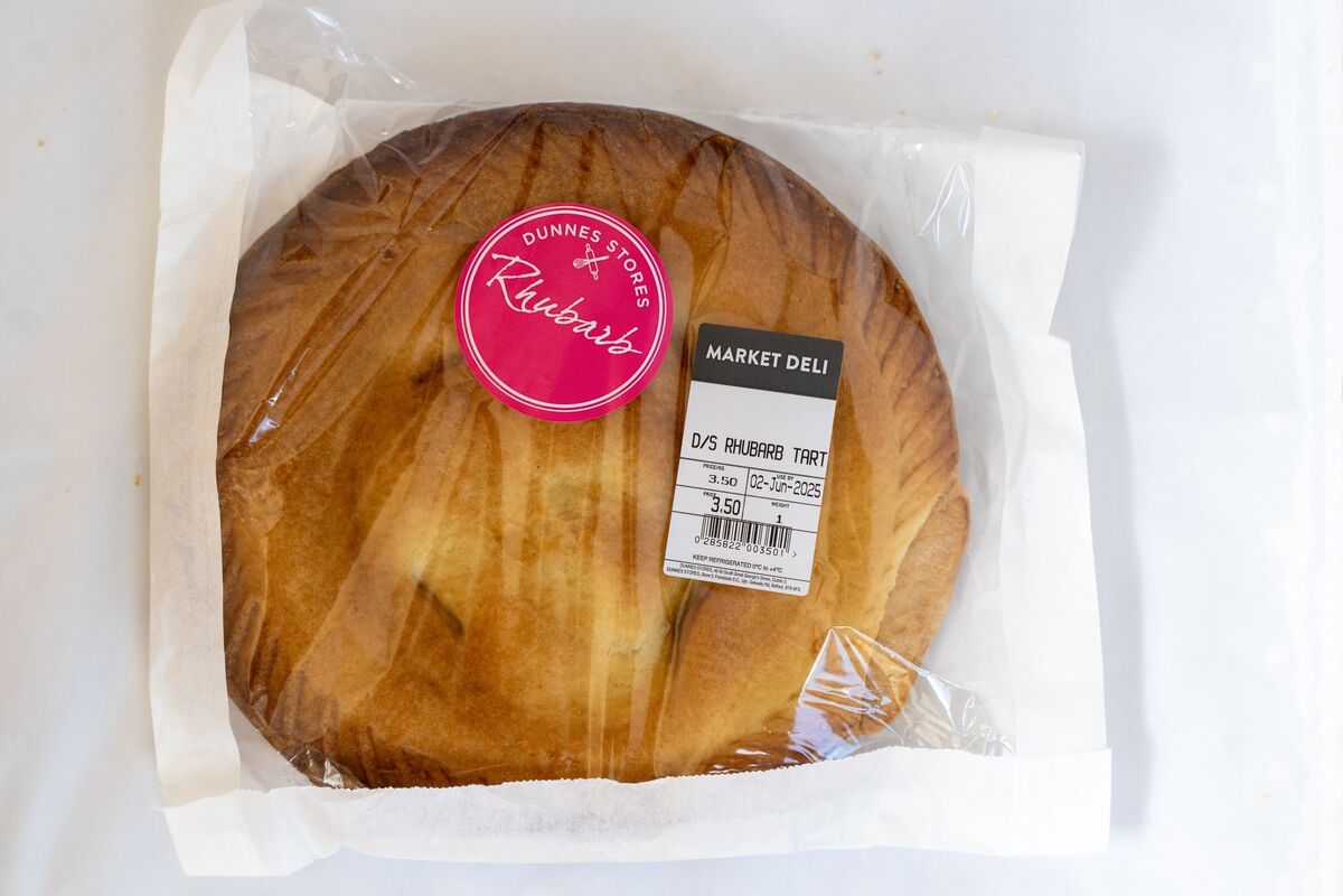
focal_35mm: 70
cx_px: 672
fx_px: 2611
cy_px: 448
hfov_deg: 28.8
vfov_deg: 19.5
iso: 250
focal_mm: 70
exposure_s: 1/100
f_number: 5
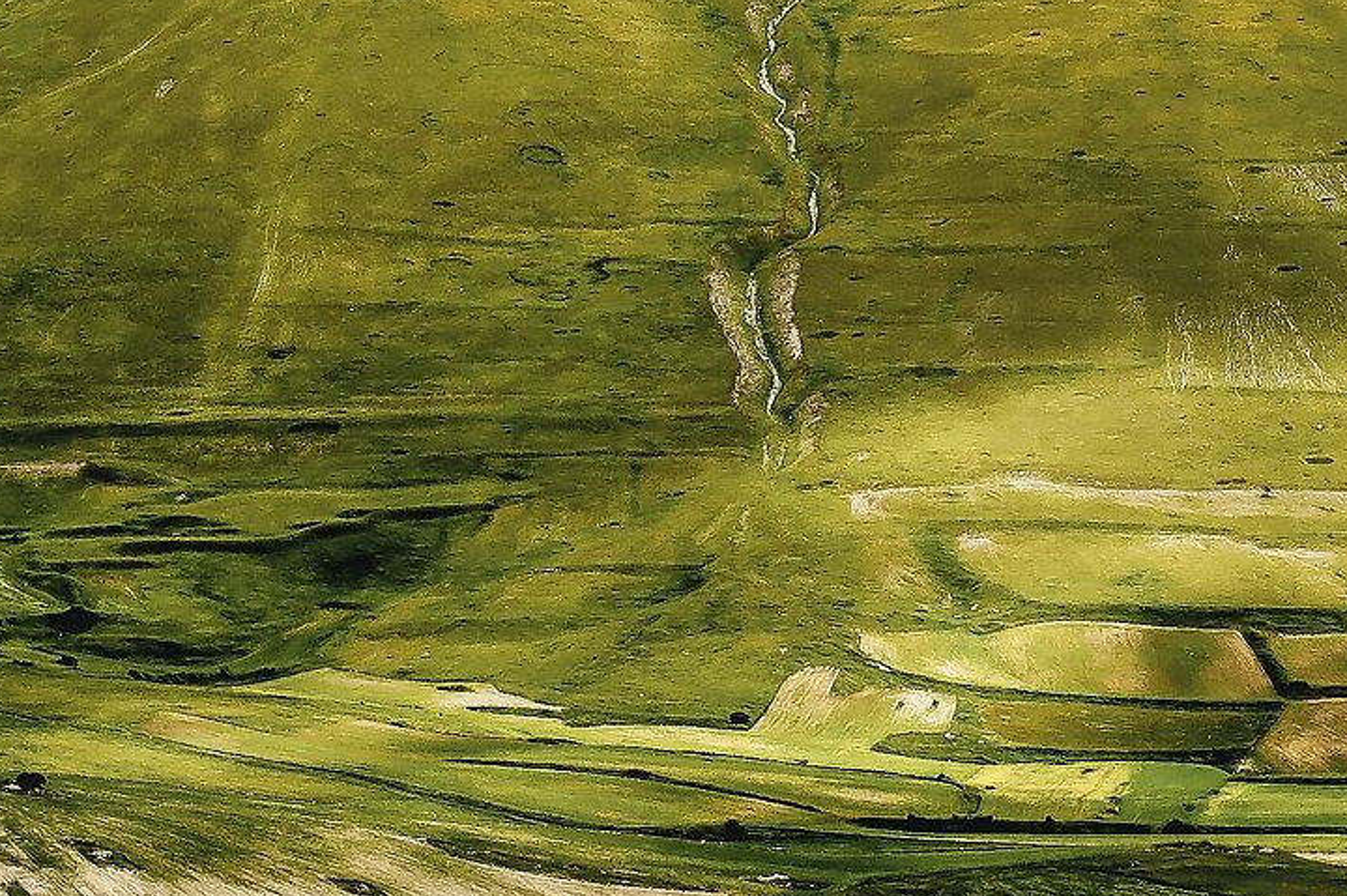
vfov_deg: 8.5
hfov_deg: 12.7
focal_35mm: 160
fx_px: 5982
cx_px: 1306
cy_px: -203
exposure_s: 1/320
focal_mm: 48
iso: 200
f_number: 10
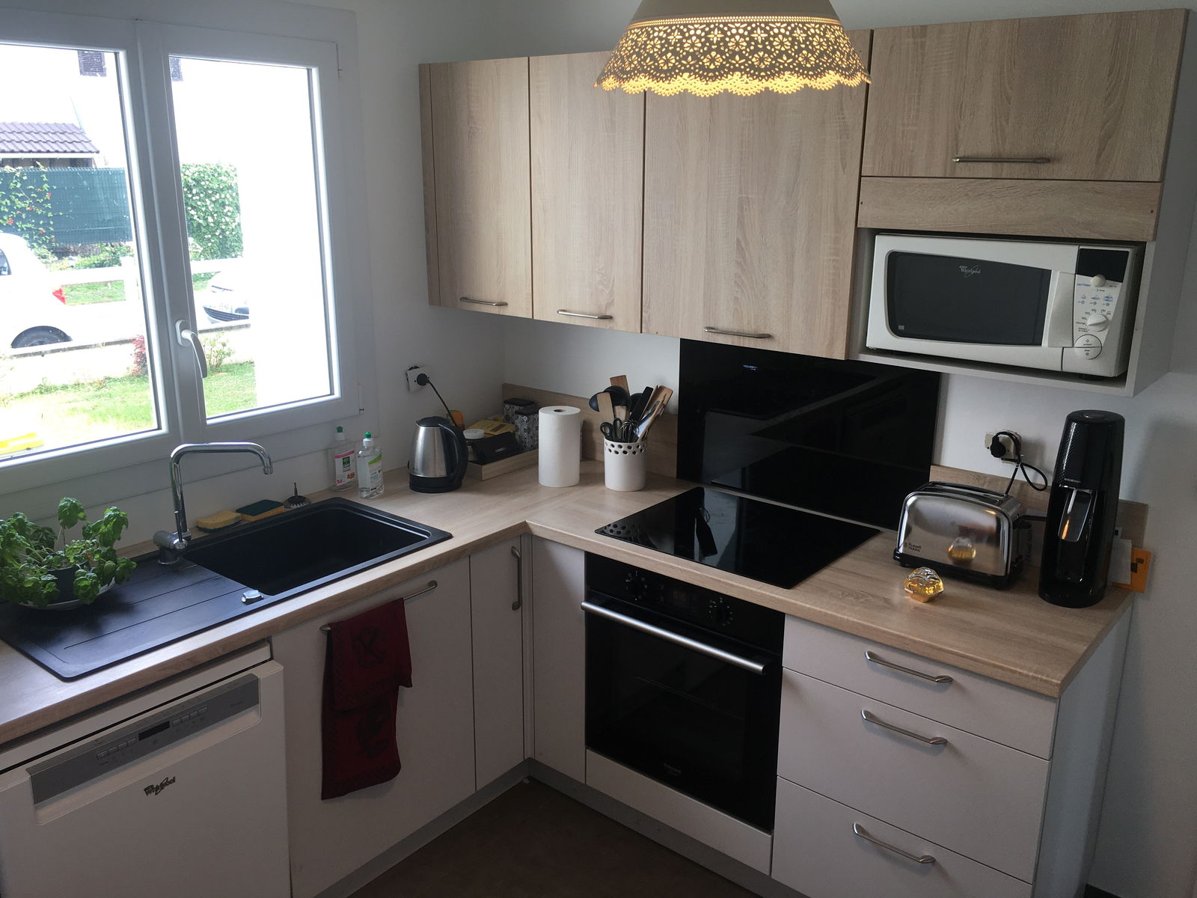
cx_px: 598
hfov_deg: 61.7
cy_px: 449
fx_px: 1003
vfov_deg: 48.2
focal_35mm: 29
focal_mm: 4.15
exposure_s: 1/60
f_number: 2.2
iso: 25
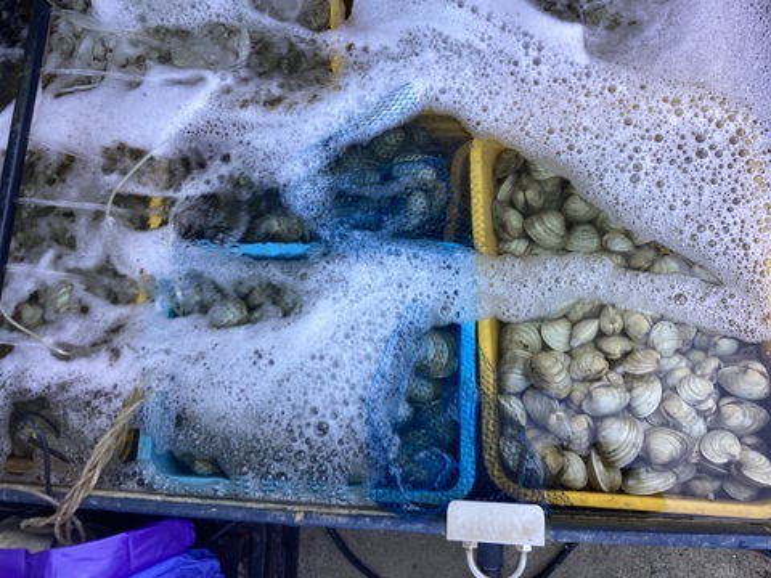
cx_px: 386
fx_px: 690
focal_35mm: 31
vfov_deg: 45.4
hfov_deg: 58.4
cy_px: 289
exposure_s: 1/60
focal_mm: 3.3
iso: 50
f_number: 2.4
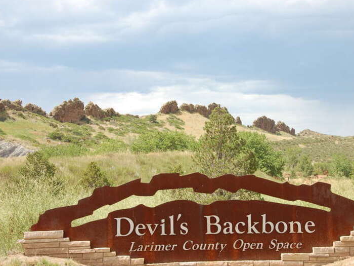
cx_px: 199
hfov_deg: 24.7
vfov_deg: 18.7
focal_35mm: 79
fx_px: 808
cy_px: 132
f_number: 11
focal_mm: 48
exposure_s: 1/250
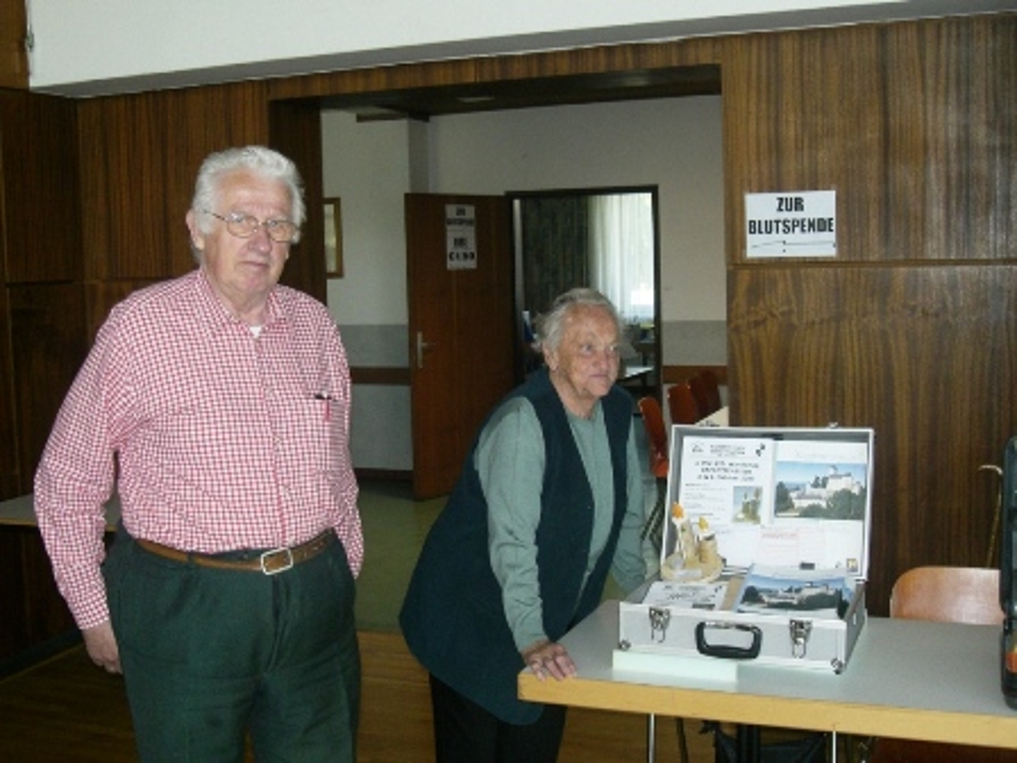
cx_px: 508
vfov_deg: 37.7
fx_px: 1116
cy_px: 382
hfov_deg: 49.0
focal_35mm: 38
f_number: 3.1
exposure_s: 1/60
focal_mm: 6.3
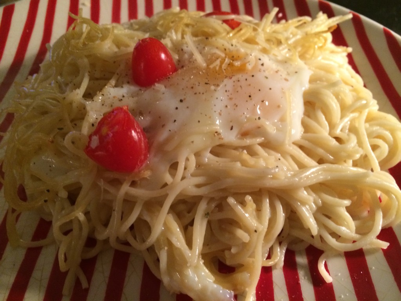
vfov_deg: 46.8
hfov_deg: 60.0
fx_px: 348
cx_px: 200
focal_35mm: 30
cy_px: 150
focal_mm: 4.12
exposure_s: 1/17
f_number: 2.2
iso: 320
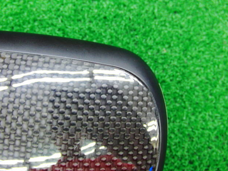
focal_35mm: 38
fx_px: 250
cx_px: 113
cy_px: 87
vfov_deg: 37.7
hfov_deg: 49.0
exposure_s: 1/15
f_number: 3.6
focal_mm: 6.42
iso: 400
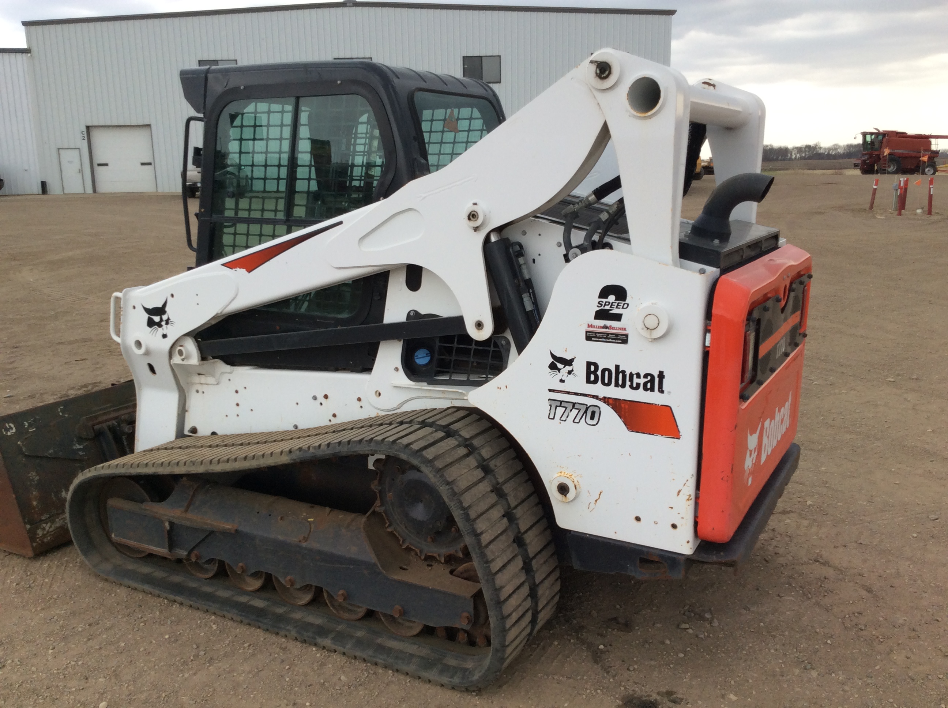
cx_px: 474
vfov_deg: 44.1
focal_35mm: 32
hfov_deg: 56.9
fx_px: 875
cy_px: 354
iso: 32
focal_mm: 3.3
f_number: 2.4
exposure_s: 1/349
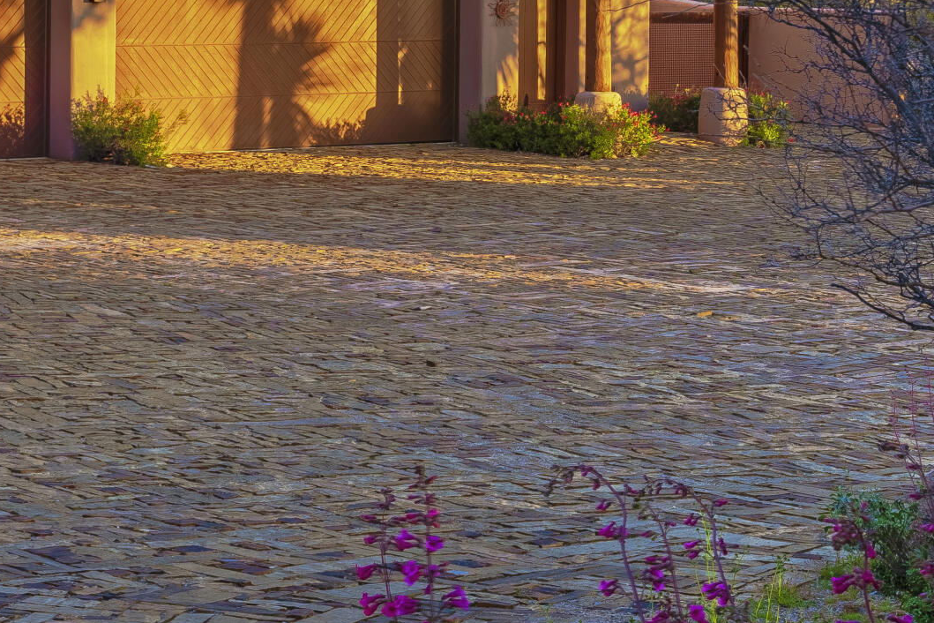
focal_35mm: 119
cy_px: 48
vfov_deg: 11.4
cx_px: 126
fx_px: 3087
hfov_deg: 17.0
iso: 100
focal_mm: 42
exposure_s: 1/320
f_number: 13
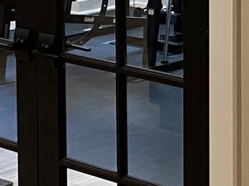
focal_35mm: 154
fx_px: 1107
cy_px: -46
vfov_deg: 9.5
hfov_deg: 12.6
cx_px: 282
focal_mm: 4.25
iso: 160
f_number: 1.8
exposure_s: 1/60
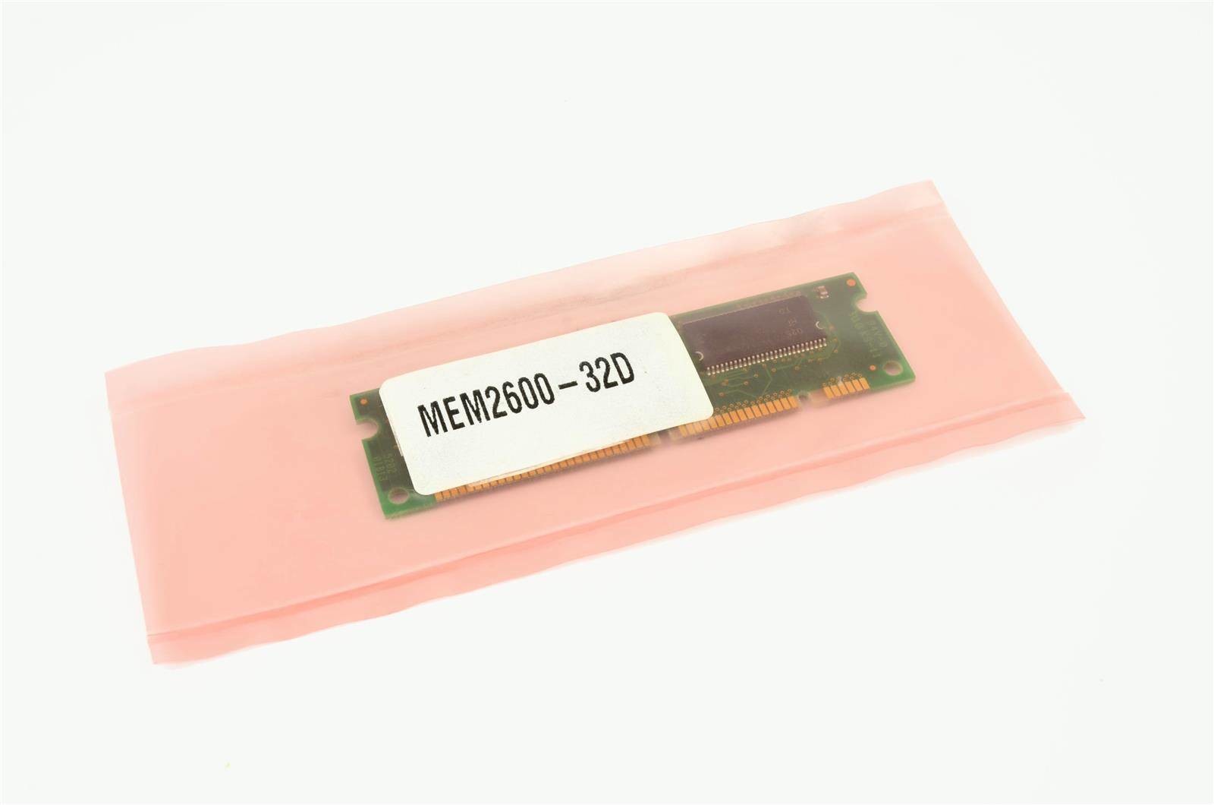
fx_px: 1565
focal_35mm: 46
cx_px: 607
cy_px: 402
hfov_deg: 42.4
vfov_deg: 28.8
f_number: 14
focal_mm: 31
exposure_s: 1/1.3
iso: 100
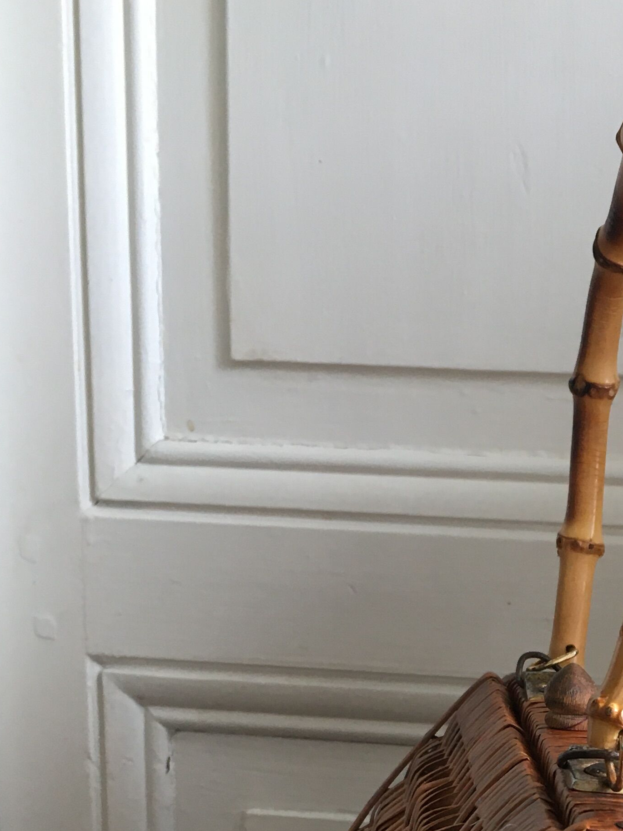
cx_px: 580
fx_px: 1536
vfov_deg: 28.5
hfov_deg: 22.3
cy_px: 821
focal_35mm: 64
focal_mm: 4.15
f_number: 2.2
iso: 80
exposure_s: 1/33
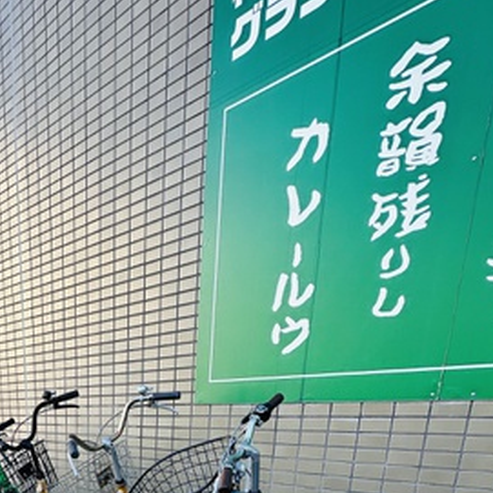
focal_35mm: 32
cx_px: 81
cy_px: 560
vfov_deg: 39.9
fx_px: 516
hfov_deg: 47.6
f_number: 2.2
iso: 40
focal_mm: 2.22
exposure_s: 1/141
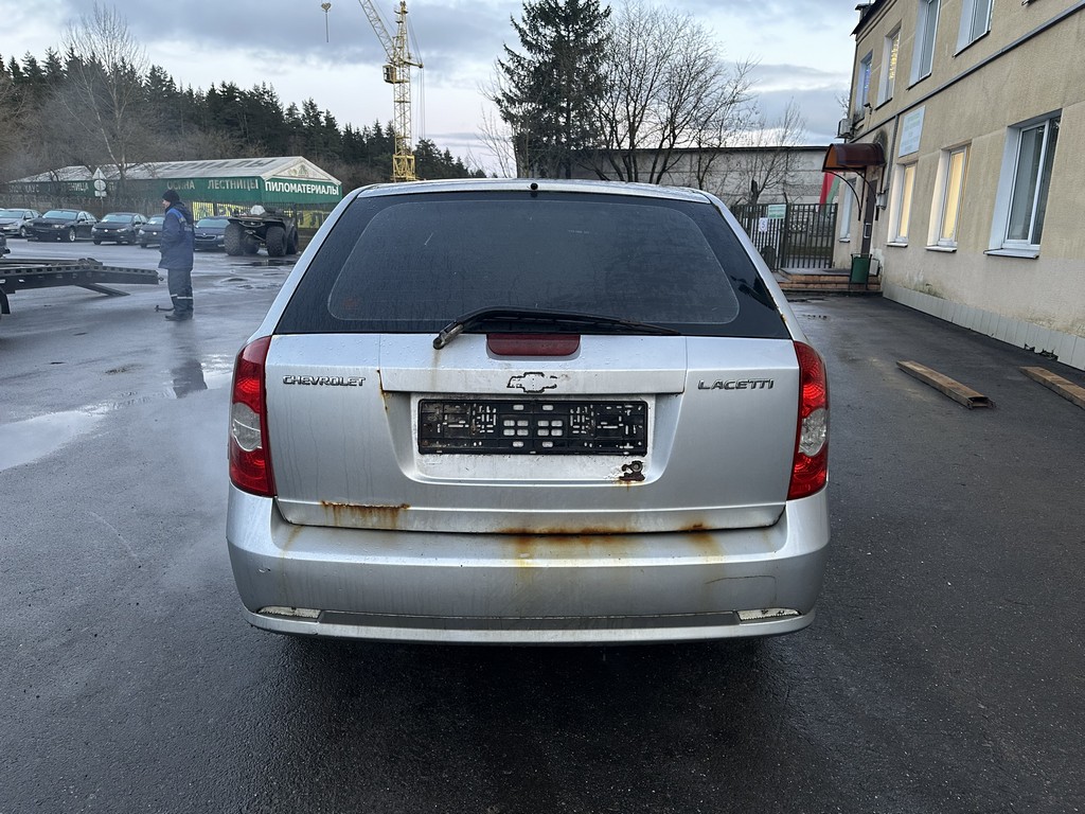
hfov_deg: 71.6
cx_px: 542
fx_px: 752
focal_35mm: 24
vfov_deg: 56.8
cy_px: 407
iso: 320
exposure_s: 1/60
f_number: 1.78
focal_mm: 6.86
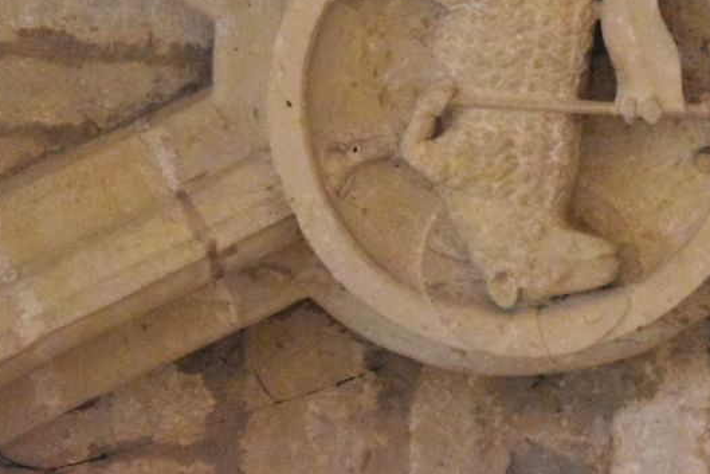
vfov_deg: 5.4
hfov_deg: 8.1
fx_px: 4991
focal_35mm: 253
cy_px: 23
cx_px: 523
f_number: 4.5
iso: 12800
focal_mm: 85
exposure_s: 1/125
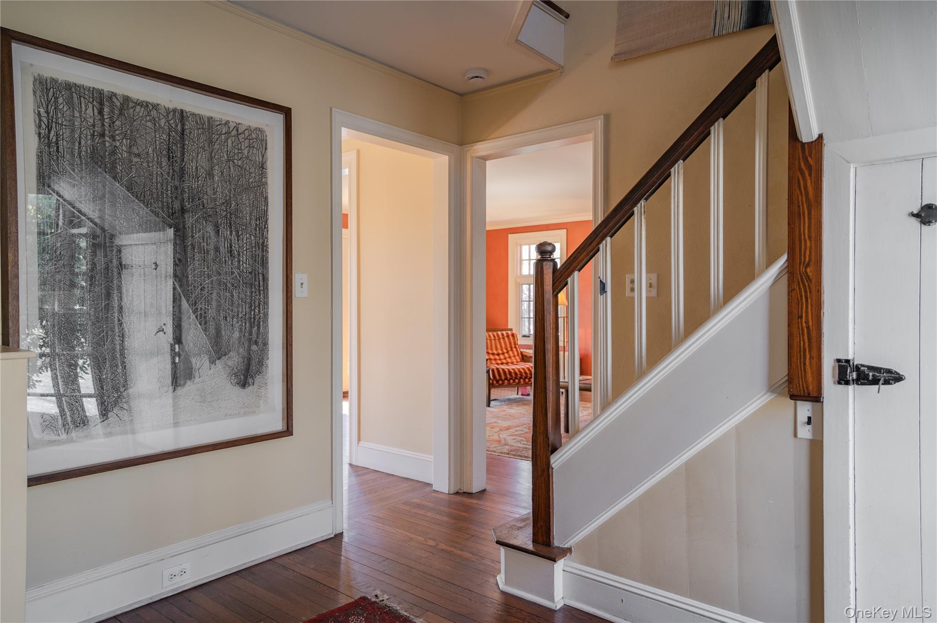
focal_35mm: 24
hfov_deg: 73.8
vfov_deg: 53.1
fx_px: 624
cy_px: 312
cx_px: 468
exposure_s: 1/25
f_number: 4
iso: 200
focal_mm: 24
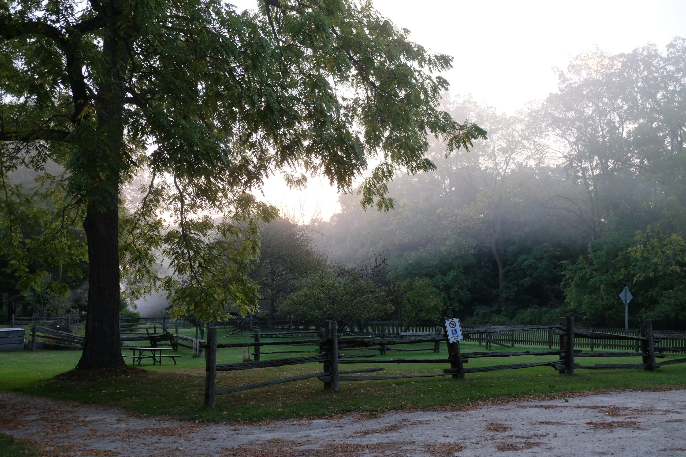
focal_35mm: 40
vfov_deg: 33.4
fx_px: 762
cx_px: 343
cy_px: 228
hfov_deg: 48.5
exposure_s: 1/320
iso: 1250
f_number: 3.2
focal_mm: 26.5
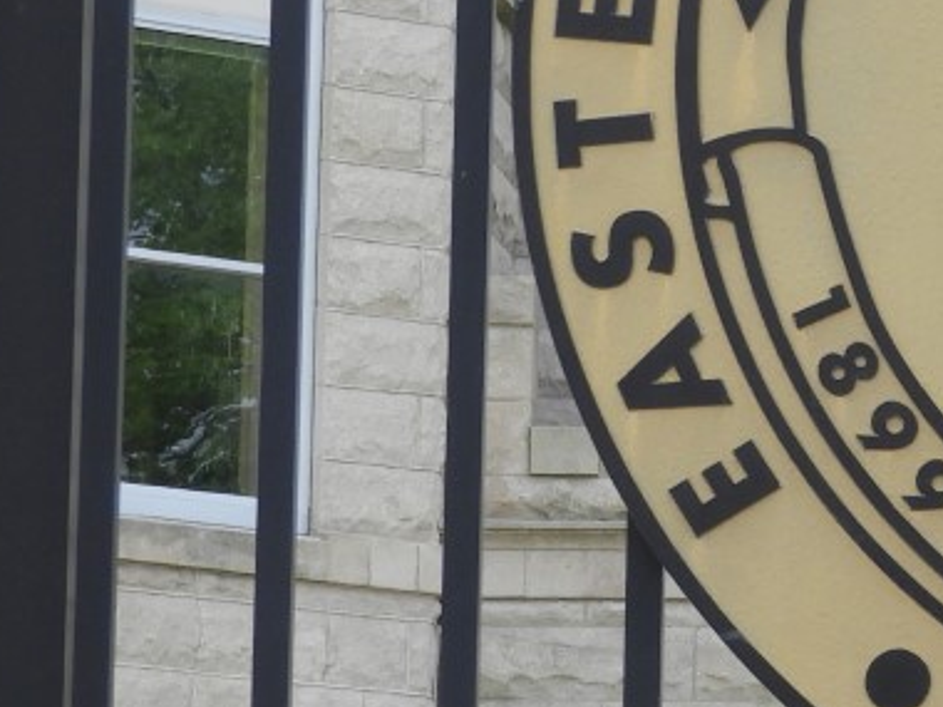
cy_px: 119
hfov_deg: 4.9
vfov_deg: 3.7
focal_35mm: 398
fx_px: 10842
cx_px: 1472
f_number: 4.8
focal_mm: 18.8
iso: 100
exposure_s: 1/250
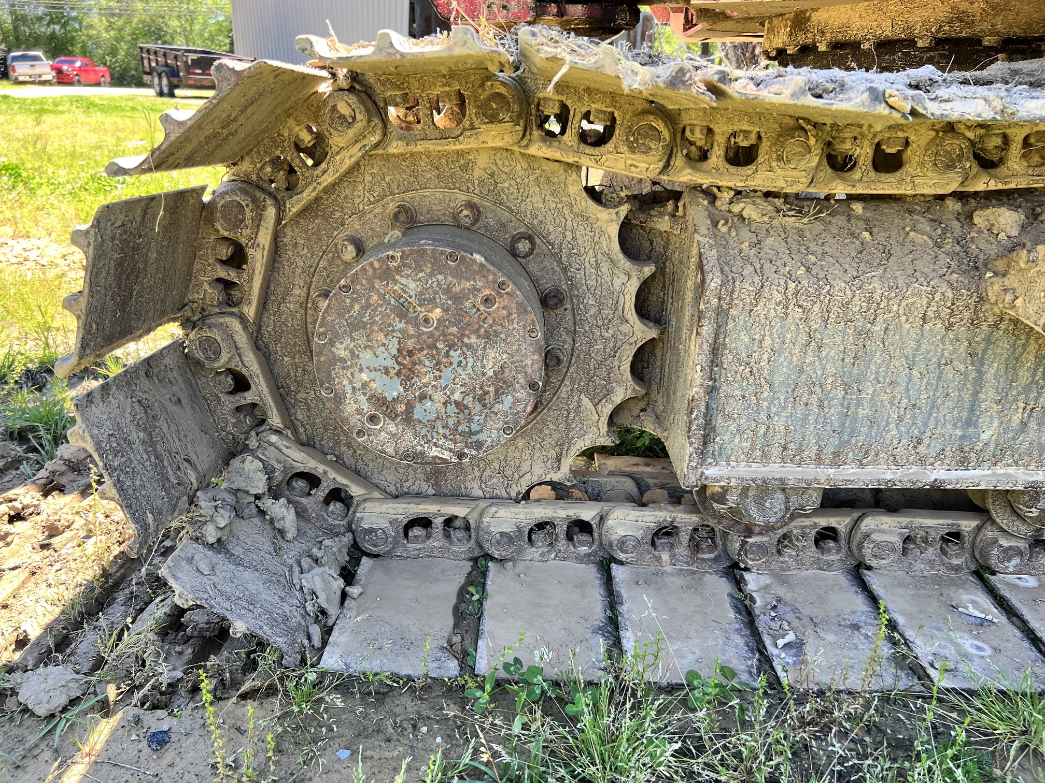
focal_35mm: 26
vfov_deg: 53.1
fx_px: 785
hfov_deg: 67.3
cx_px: 522
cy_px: 392
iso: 50
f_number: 1.5
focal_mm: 5.7
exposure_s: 1/232
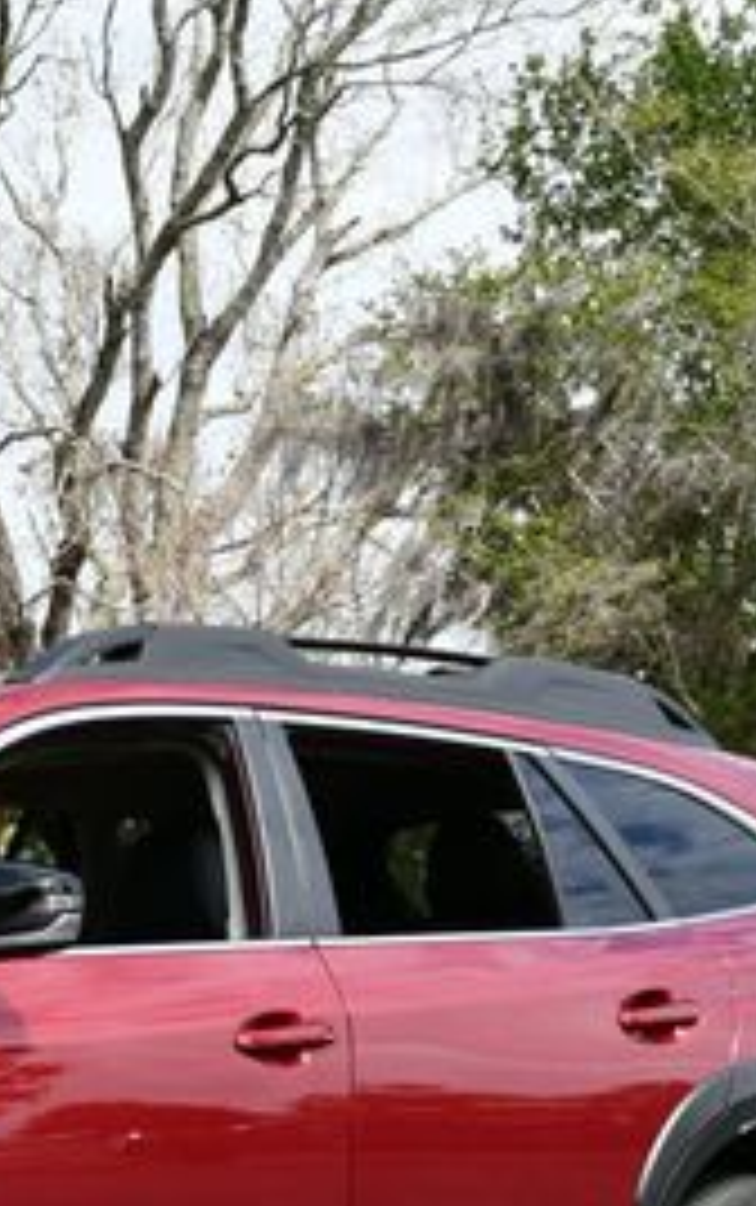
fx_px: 3520
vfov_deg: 19.3
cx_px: -279
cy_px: 945
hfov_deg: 11.9
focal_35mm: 107
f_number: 8
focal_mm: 22
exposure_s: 1/250
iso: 110
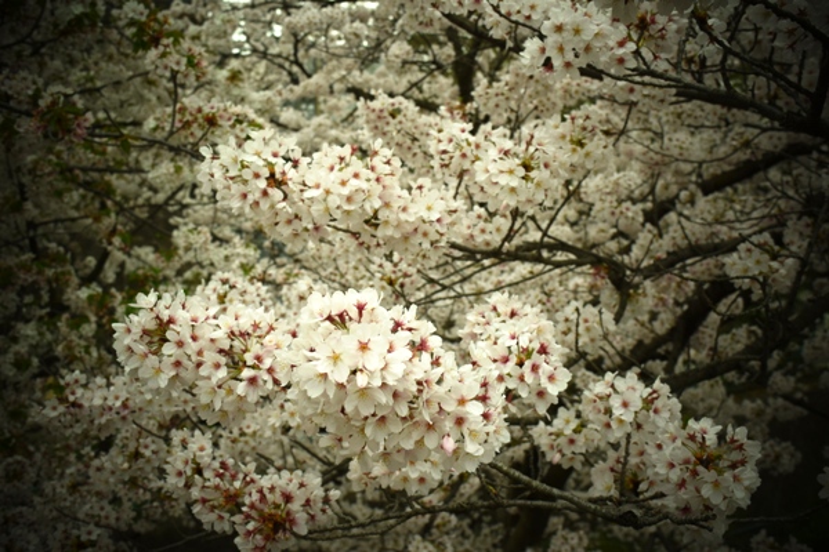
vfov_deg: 36.9
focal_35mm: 36
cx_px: 414
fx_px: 829
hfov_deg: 53.1
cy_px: 276
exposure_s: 1/200
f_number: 7.1
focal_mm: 24
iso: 400
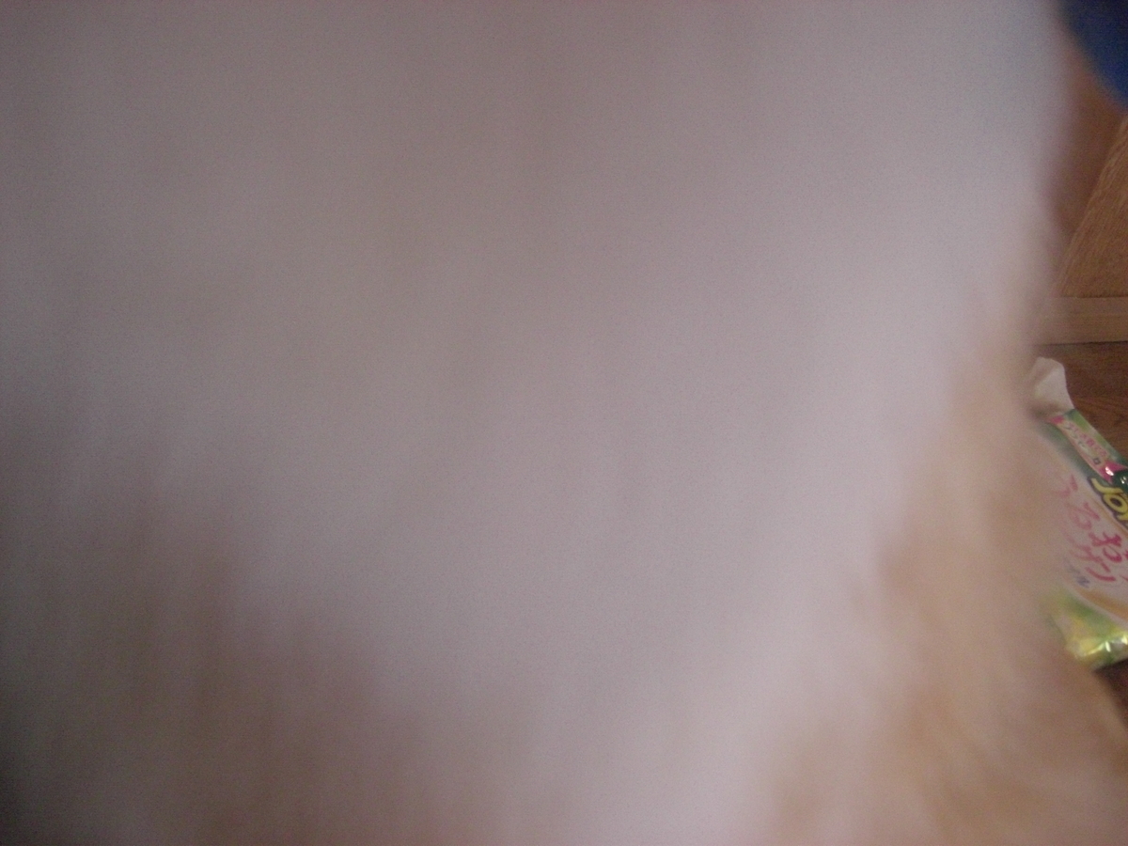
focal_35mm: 38
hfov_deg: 49.0
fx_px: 1238
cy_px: 423
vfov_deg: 37.7
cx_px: 564
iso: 800
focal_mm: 7.9
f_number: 2.8
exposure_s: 1/60
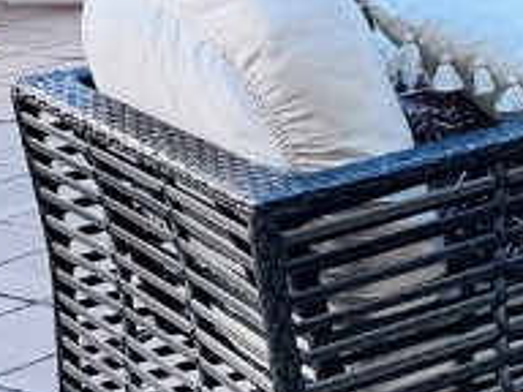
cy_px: -373
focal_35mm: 128
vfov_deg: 10.7
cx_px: 1098
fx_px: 1934
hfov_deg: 13.0
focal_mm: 6.76
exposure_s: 1/782
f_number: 1.78
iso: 80
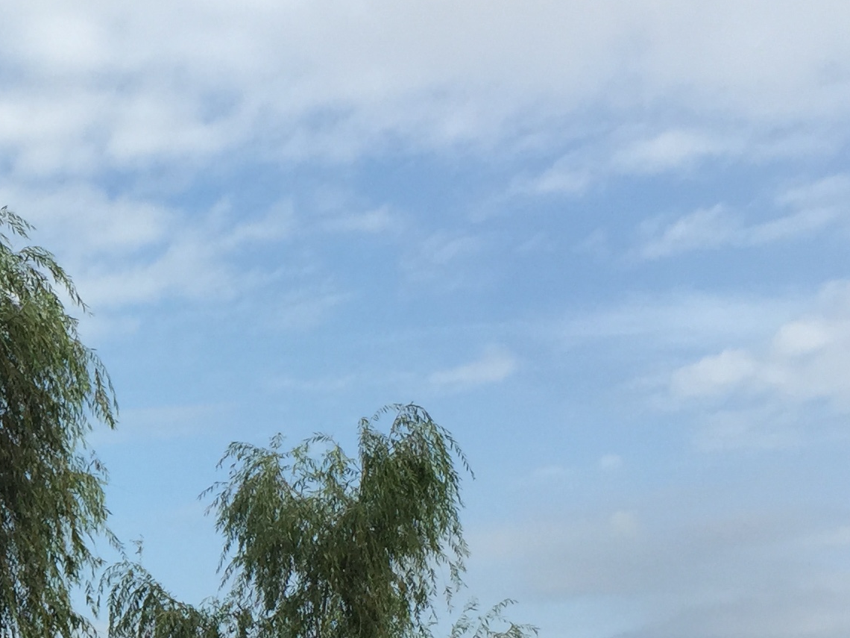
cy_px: 536
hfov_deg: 22.2
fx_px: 2038
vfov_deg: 17.6
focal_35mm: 83
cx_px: -104
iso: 32
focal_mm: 4.15
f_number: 2.2
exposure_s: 1/1582
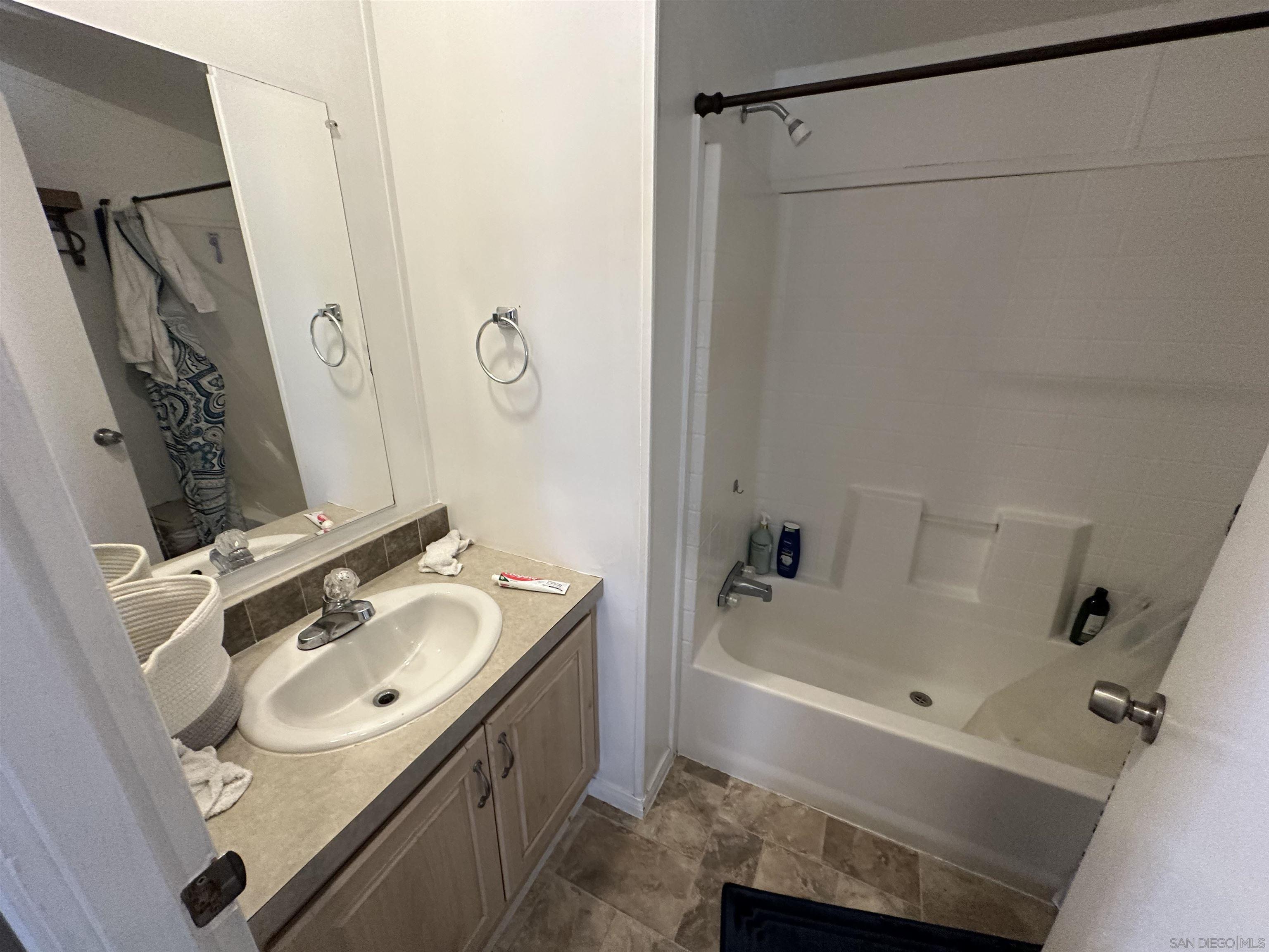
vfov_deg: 85.7
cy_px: 476
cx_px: 634
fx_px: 513
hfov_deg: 102.1
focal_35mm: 14
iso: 320
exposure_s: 1/120
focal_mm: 2.22
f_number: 2.2
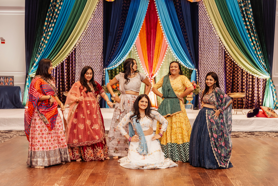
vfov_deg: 22.1
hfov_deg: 32.6
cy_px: 93
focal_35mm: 62
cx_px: 139
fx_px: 476
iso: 1600
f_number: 2.8
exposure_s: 1/160
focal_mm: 61.6
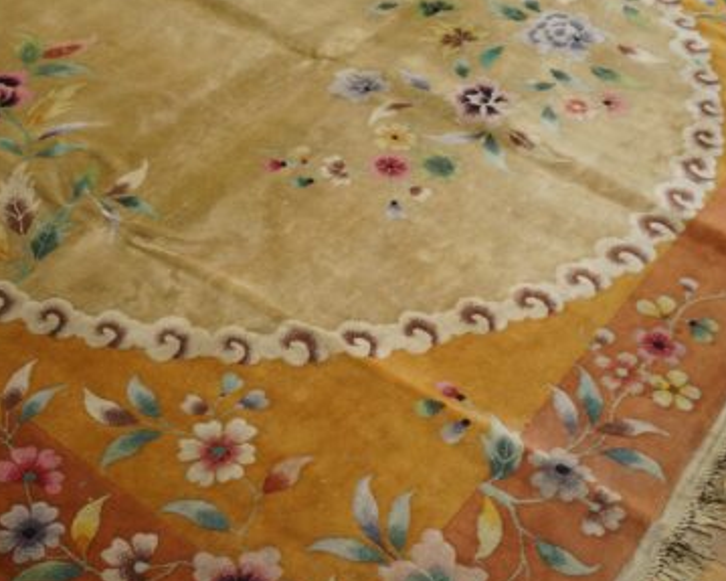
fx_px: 1010
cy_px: 365
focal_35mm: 47
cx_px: 241
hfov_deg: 39.1
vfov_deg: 31.9
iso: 800
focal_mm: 20
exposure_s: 1/60
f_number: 4
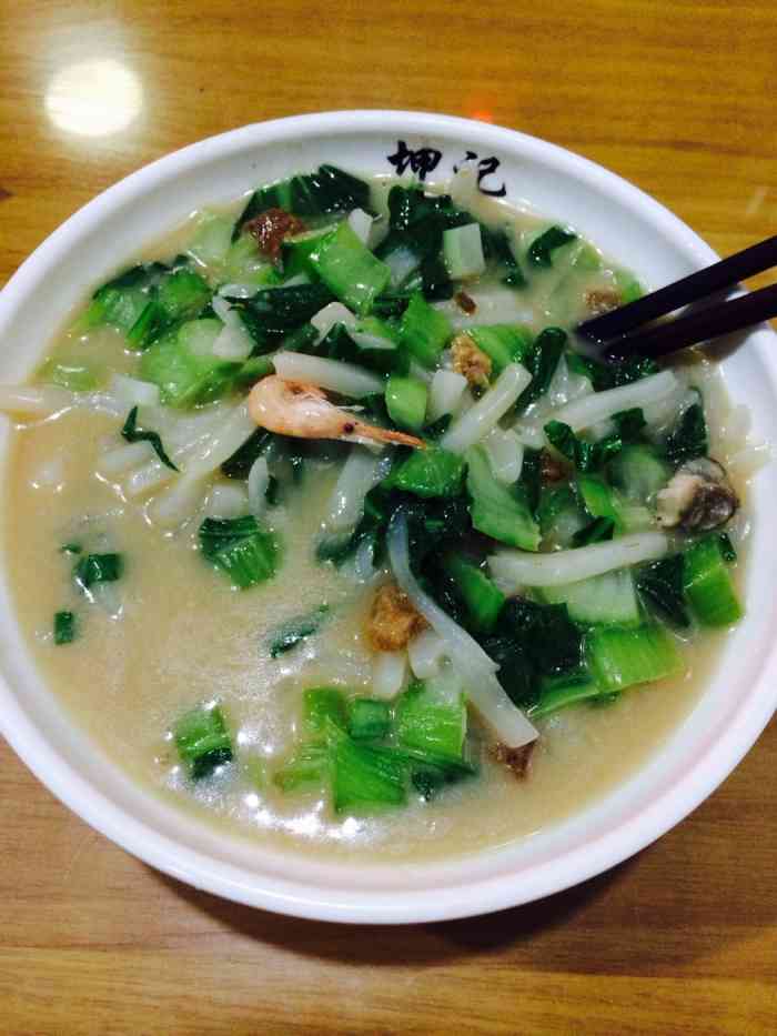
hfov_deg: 46.8
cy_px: 518
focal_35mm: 30
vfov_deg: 60.0
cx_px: 388
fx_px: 898
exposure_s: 1/33
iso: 250
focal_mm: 4.12
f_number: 2.2
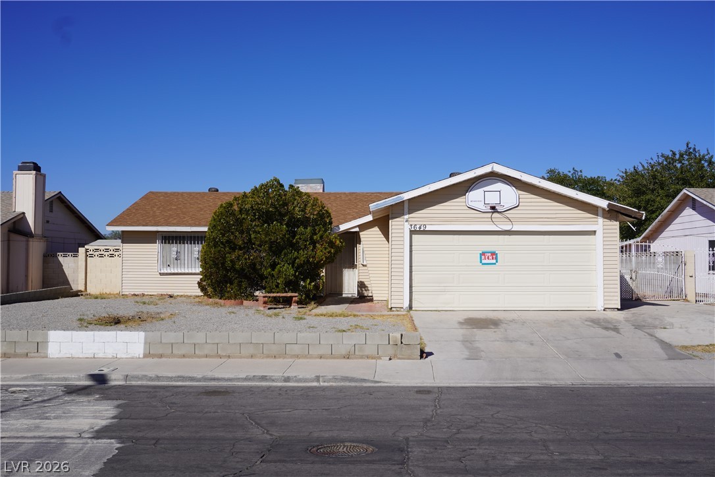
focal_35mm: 38
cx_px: 358
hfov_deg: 51.3
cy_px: 238
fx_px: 745
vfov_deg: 35.5
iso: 100
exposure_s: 1/320
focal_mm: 25
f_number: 11
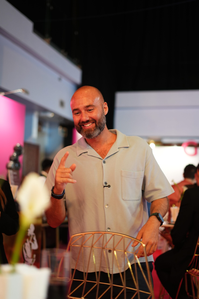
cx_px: 100
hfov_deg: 27.0
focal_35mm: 50
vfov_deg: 39.6
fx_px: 414
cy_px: 150
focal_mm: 50
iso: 800
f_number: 1.8
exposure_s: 1/125
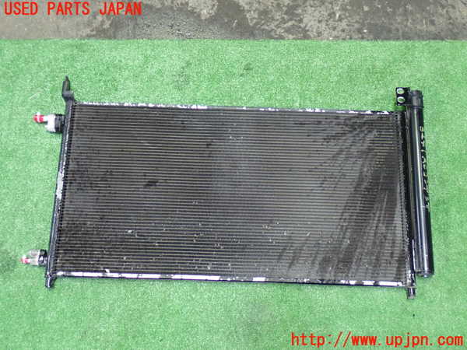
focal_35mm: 47
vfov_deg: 30.9
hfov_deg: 40.4
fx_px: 634
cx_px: 234
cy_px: 175
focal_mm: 8.4
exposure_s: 1/25
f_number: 3.1
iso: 800
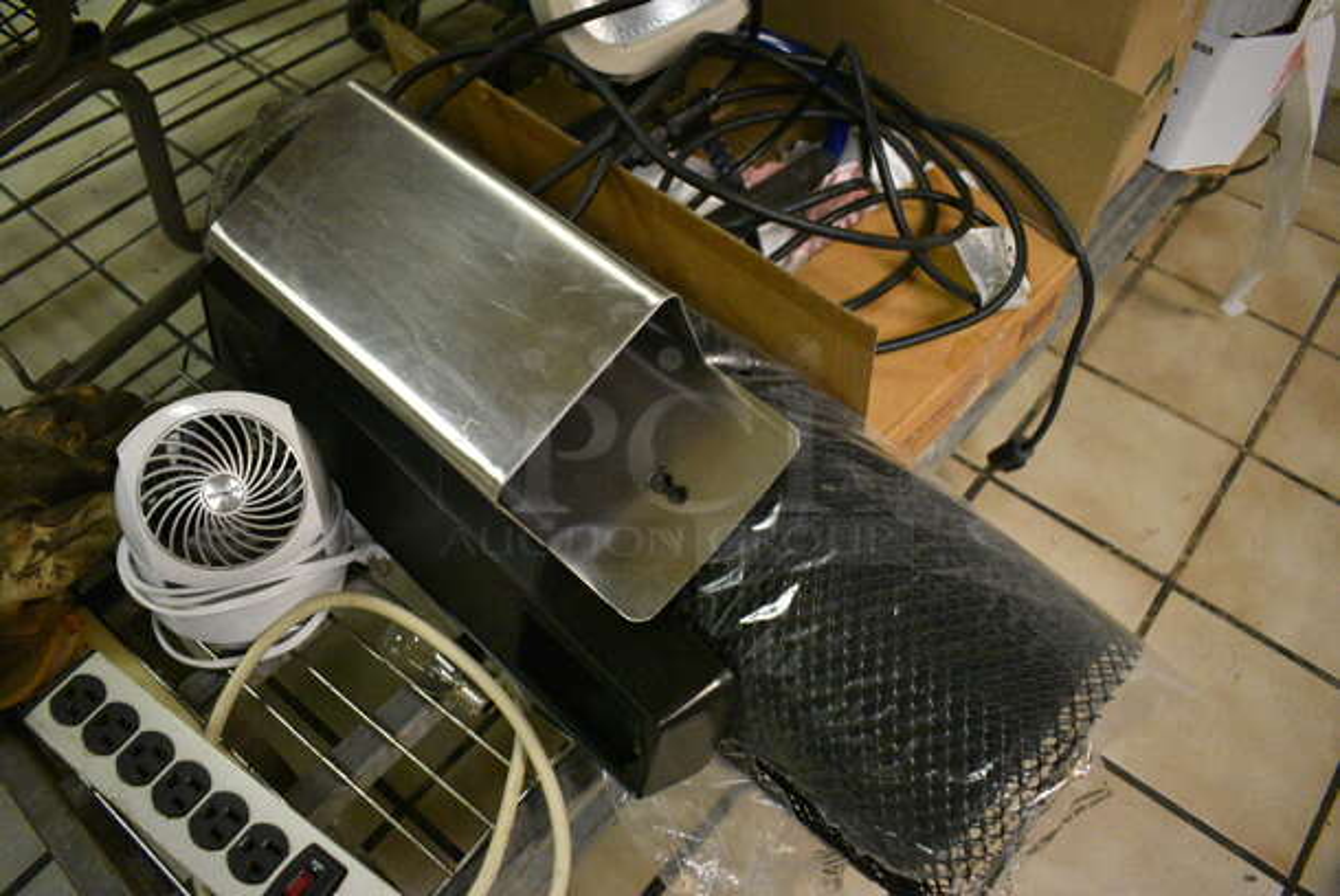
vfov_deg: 48.0
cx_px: 670
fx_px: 1006
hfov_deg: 67.3
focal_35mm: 27
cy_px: 448
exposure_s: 1/125
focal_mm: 18
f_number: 3.5
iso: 7200
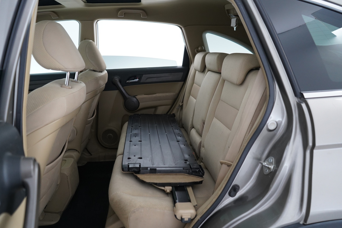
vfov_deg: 46.4
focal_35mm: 28
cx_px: 171
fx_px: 266
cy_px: 114
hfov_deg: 65.5
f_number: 3.5
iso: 2000
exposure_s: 1/40
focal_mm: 28
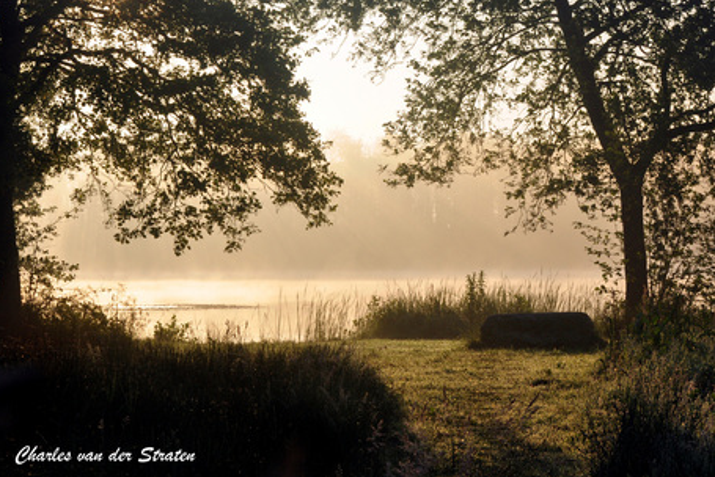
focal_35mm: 106
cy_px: 238
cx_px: 355
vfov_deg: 12.9
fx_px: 2107
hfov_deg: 19.3
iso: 400
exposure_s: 1/180
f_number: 19
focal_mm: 70
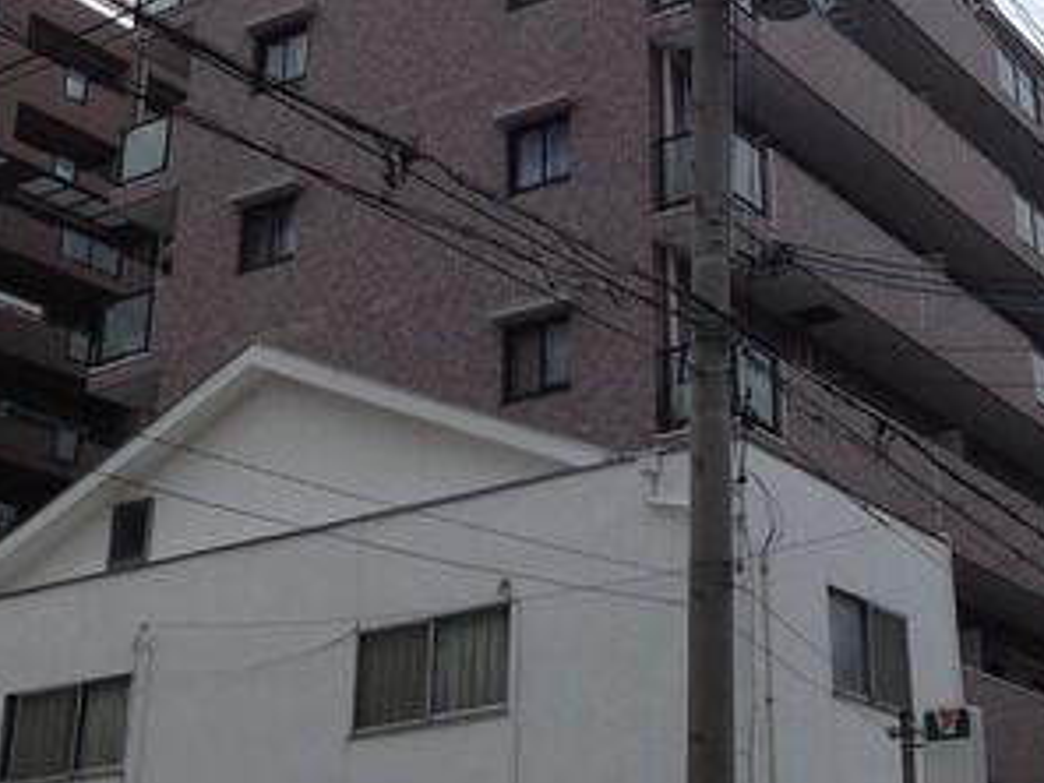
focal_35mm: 71
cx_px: 681
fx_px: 2141
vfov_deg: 20.4
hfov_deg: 27.3
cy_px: 109
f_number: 2.4
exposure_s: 1/391
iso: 50
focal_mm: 4.28
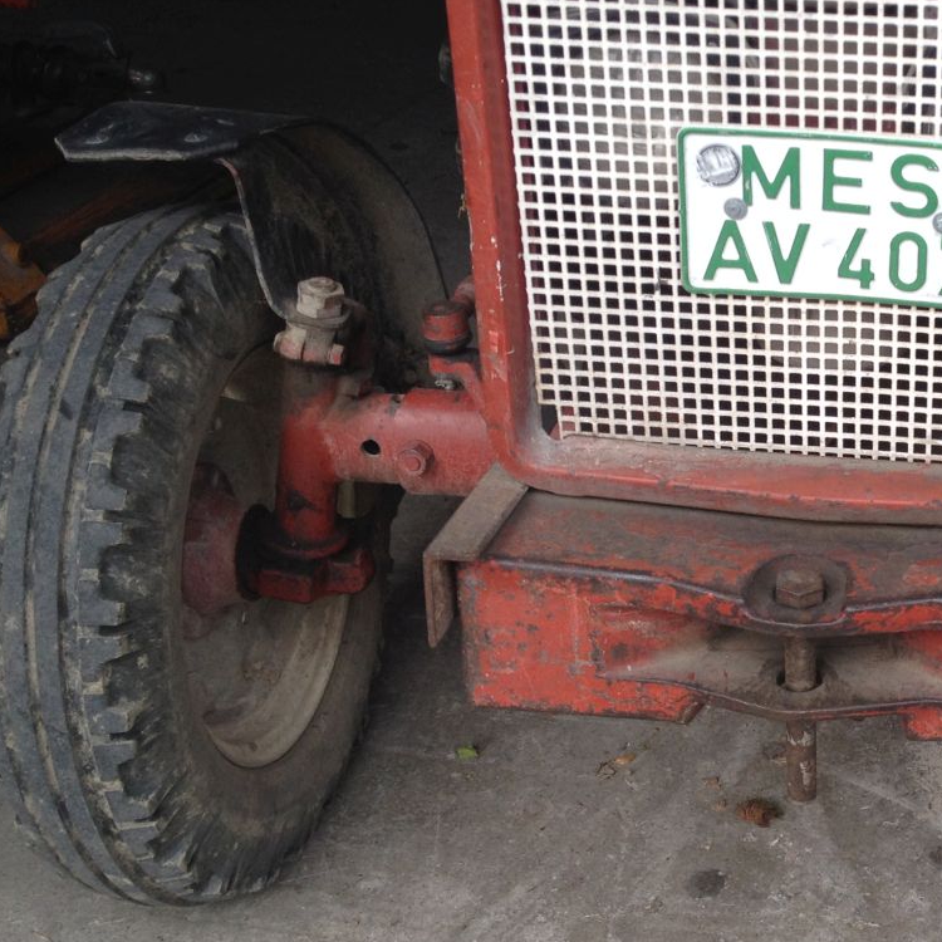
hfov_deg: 24.9
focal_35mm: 66
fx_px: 2032
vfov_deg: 26.1
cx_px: 937
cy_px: 420
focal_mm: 4.28
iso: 50
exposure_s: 1/199
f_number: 2.4
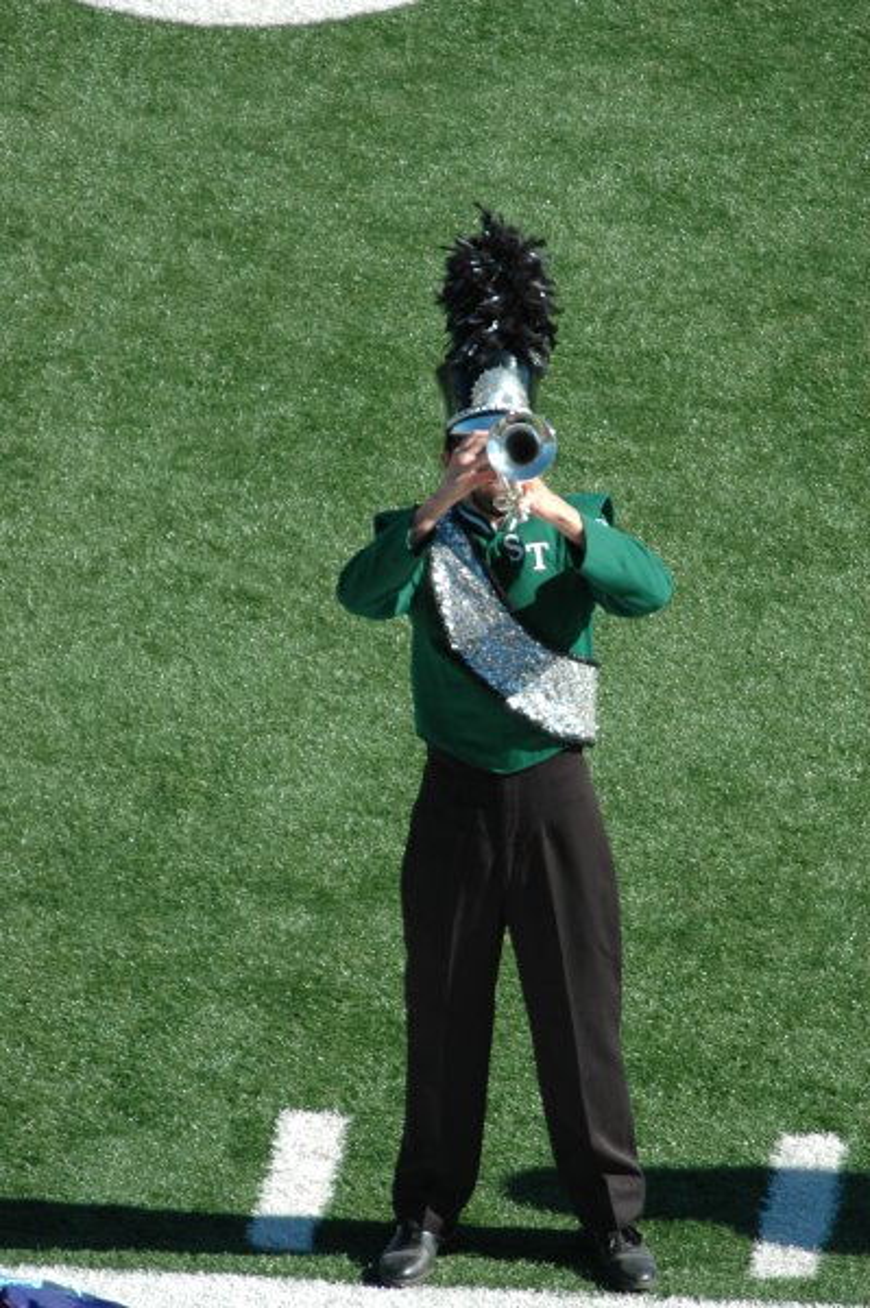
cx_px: 435
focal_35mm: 600
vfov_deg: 3.4
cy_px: 654
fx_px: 21786
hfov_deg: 2.3
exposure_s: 1/640
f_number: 5.6
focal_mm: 400
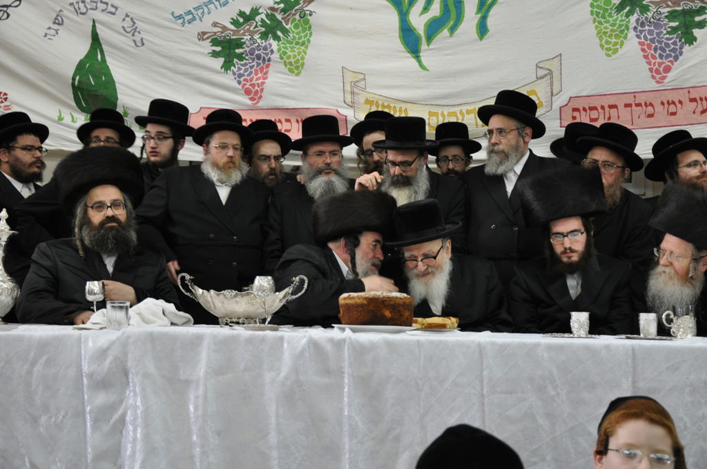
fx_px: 941
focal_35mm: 48
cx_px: 354
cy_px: 234
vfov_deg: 28.0
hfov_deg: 41.2
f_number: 4.2
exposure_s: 1/40
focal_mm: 32
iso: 800
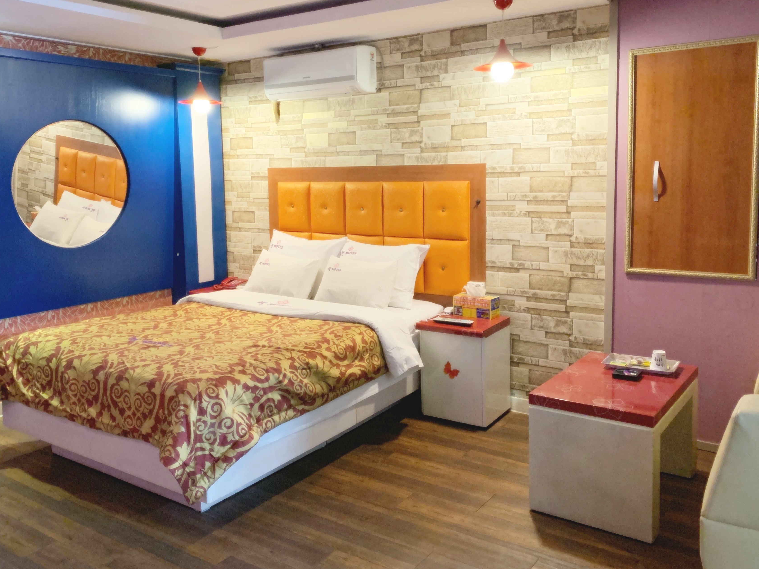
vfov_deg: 45.3
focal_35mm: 31
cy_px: 247
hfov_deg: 58.3
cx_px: 353
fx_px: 680
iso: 400
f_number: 1.8
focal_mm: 4.25
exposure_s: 1/40
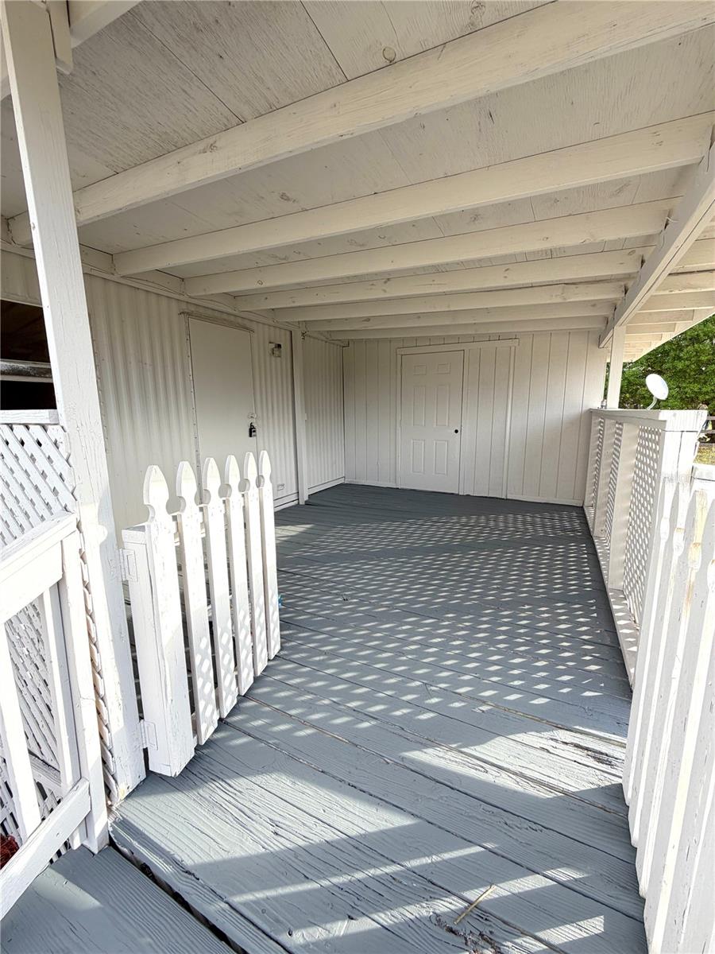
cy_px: 477
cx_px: 358
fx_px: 386
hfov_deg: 85.7
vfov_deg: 102.1
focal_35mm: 14
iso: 40
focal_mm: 2.22
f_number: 2.2
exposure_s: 1/246
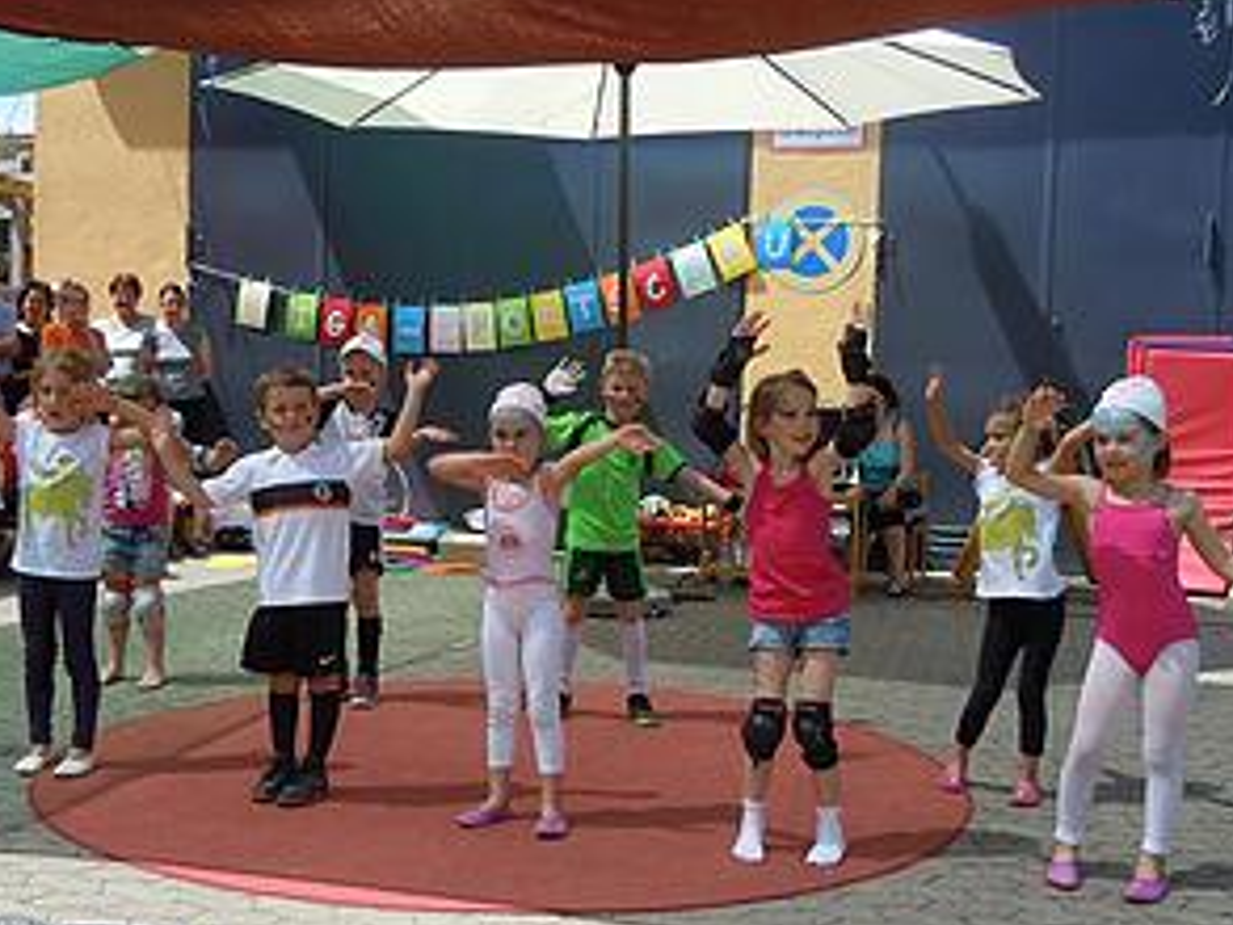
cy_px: 391
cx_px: 513
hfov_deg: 51.1
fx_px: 1283
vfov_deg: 39.6
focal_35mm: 36
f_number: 3.5
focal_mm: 5.4
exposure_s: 1/500
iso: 100
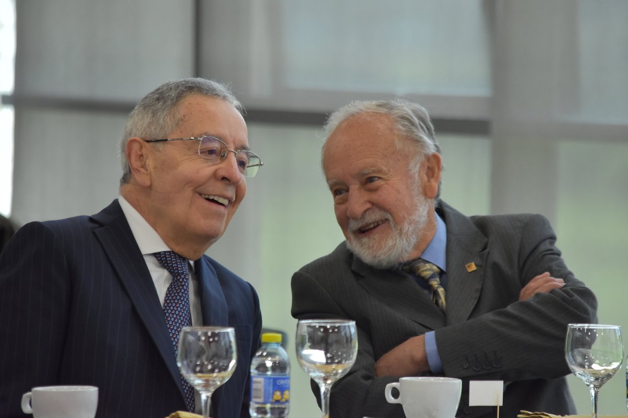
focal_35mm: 300
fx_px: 5233
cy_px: 209
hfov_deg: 6.9
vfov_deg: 4.6
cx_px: 314
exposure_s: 1/250
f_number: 5
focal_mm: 200
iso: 1600
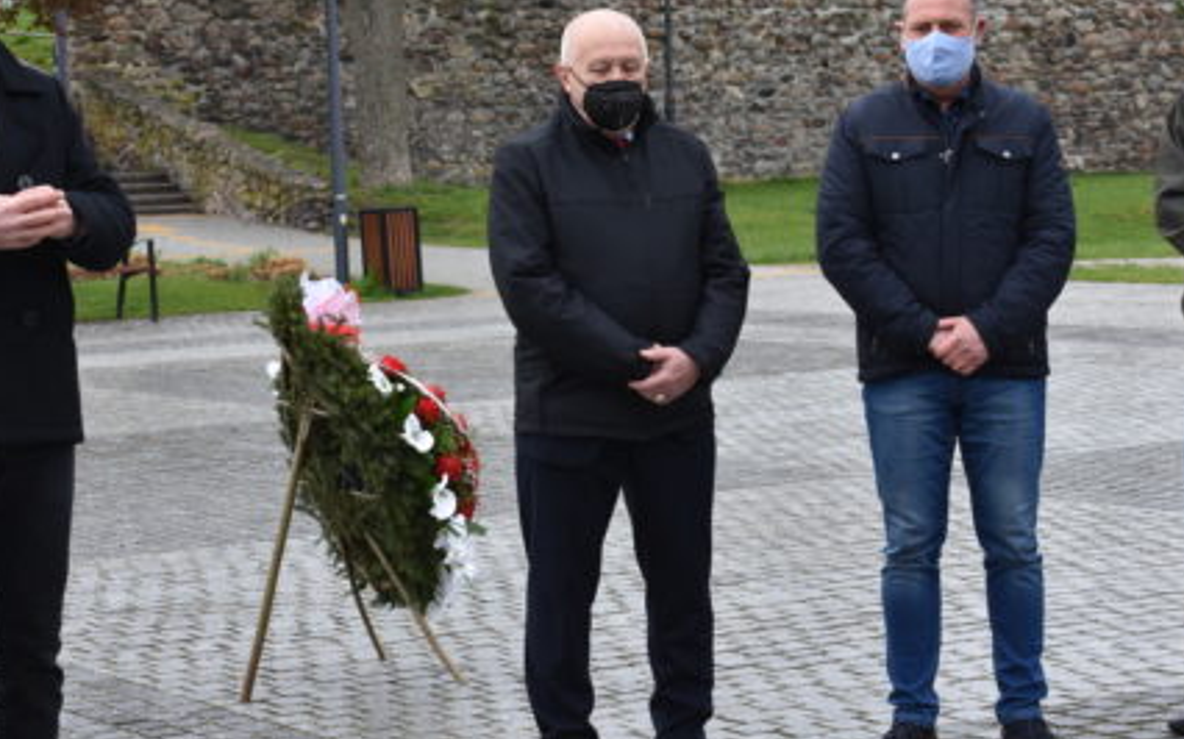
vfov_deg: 12.8
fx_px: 3283
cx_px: 592
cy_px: 286
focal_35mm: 102
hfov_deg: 20.4
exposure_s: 1/500
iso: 560
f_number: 8
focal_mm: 45
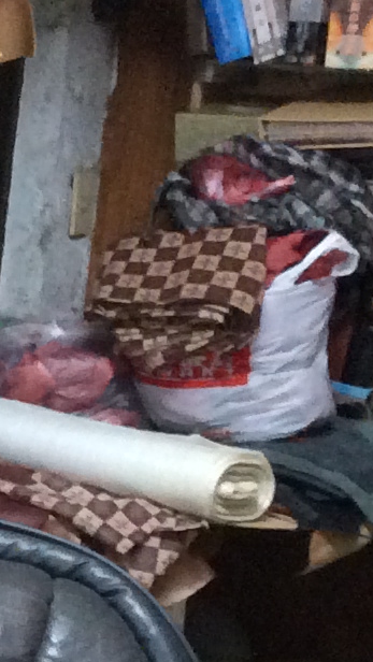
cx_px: -275
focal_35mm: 151
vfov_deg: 13.8
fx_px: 2652
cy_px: 797
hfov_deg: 7.8
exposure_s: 1/17
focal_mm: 3.3
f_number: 2.4
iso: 250
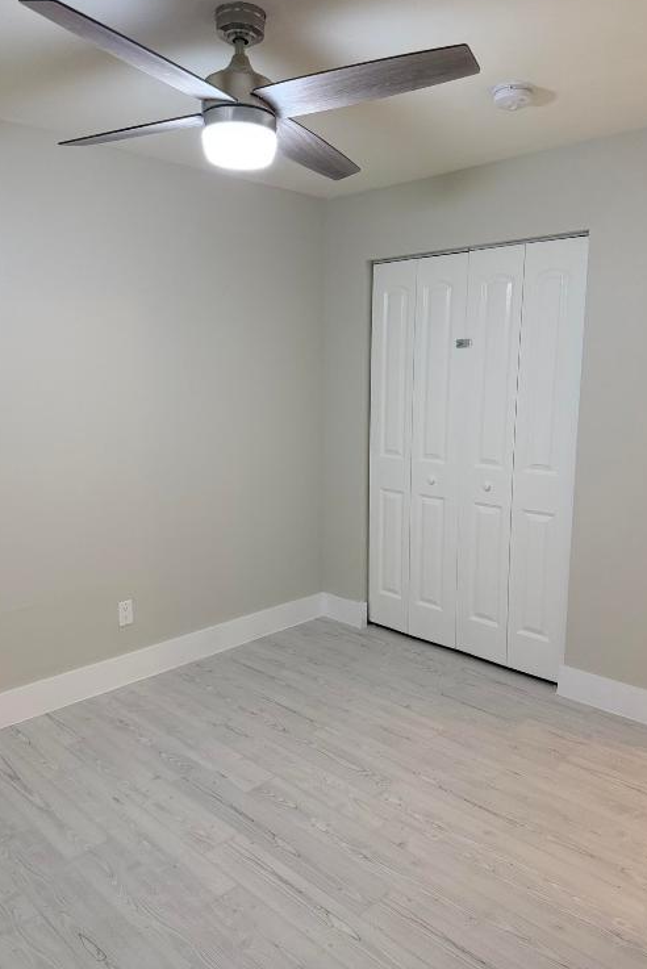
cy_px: 485
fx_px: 700
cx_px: 327
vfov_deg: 69.4
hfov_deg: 49.6
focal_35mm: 26
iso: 250
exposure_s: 1/120
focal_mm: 6.76
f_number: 1.78
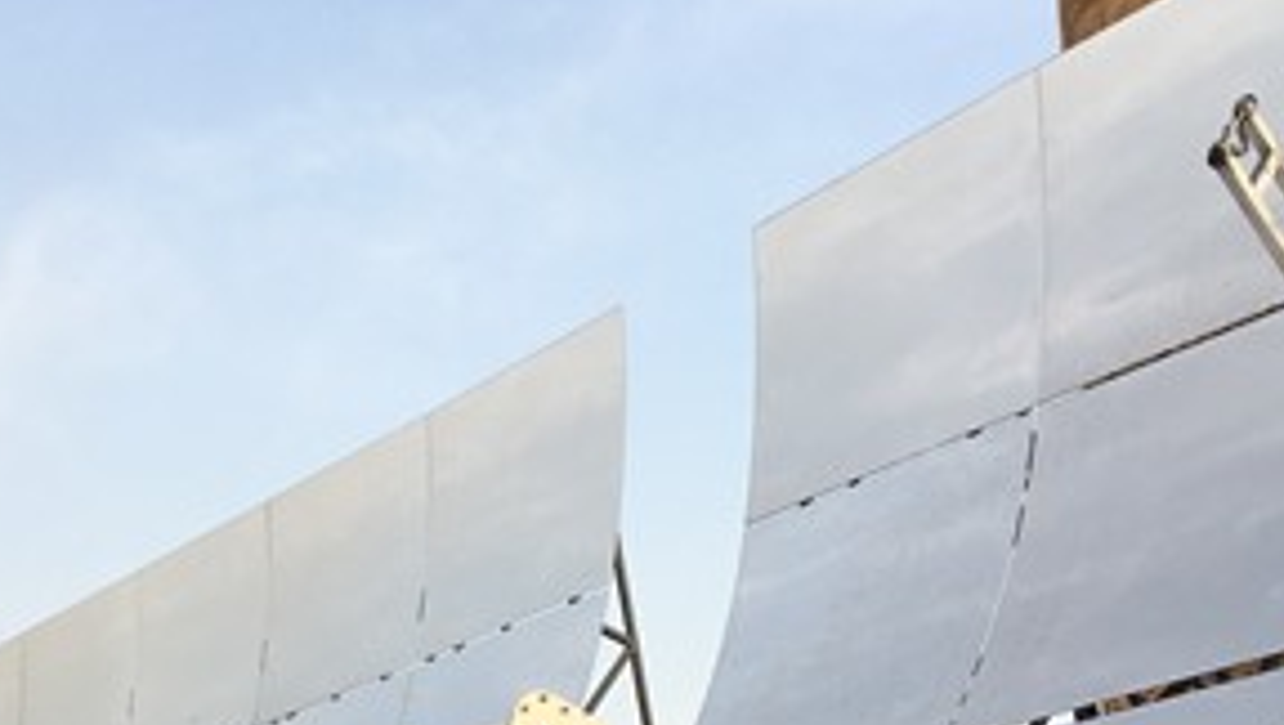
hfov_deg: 31.8
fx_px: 2249
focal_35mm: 66
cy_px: 967
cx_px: 555
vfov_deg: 17.1
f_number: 2.2
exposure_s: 1/422
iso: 25
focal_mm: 4.15
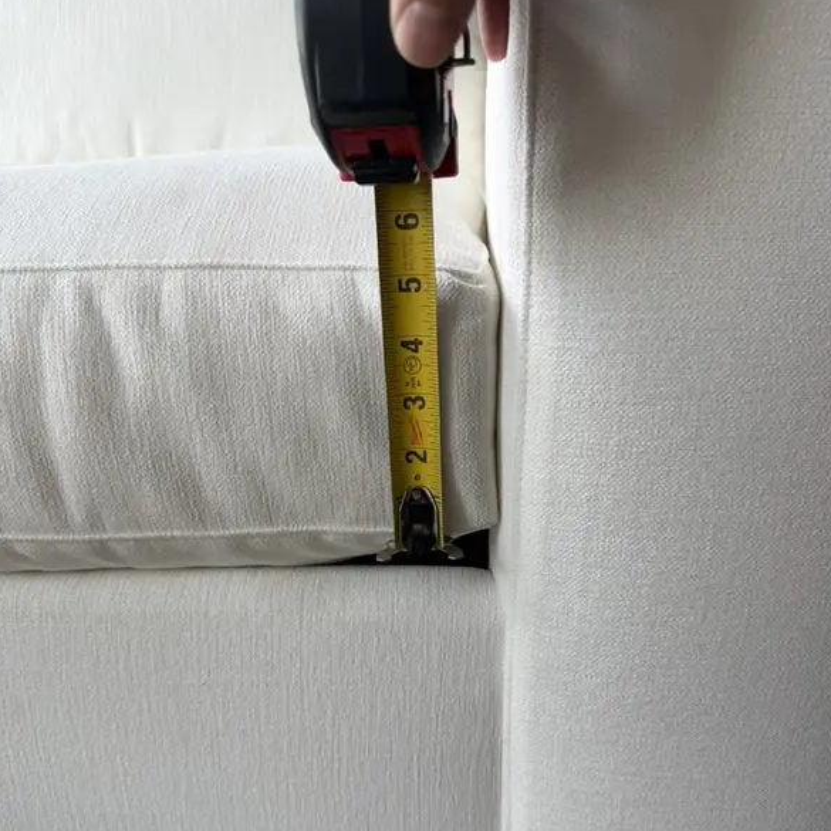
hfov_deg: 55.6
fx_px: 788
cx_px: 422
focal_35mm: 29
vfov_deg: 55.0
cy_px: 514
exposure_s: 1/257
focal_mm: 6.76
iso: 64
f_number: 1.78
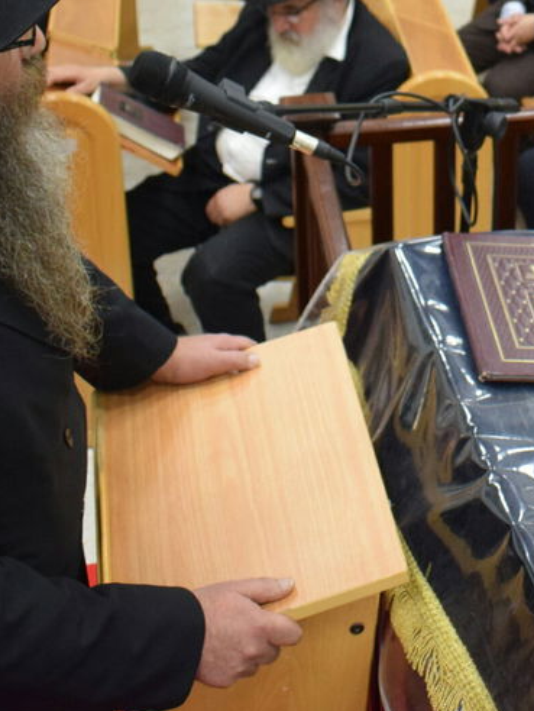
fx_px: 1520
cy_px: 51
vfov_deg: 25.4
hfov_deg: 19.0
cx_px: 615
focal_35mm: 74
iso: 1400
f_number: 3.5
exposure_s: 1/60
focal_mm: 18
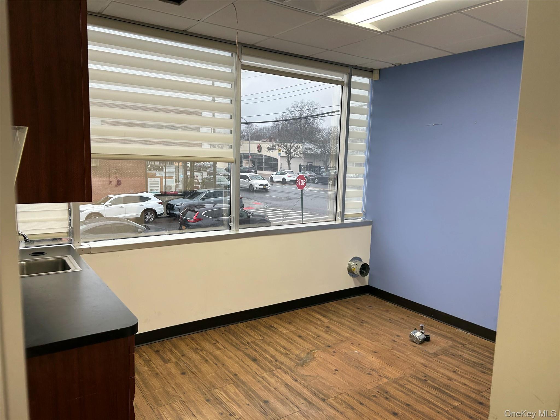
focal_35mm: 26
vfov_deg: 53.1
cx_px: 280
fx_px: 421
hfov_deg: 67.3
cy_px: 210
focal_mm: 5.7
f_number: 1.5
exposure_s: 1/120
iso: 64
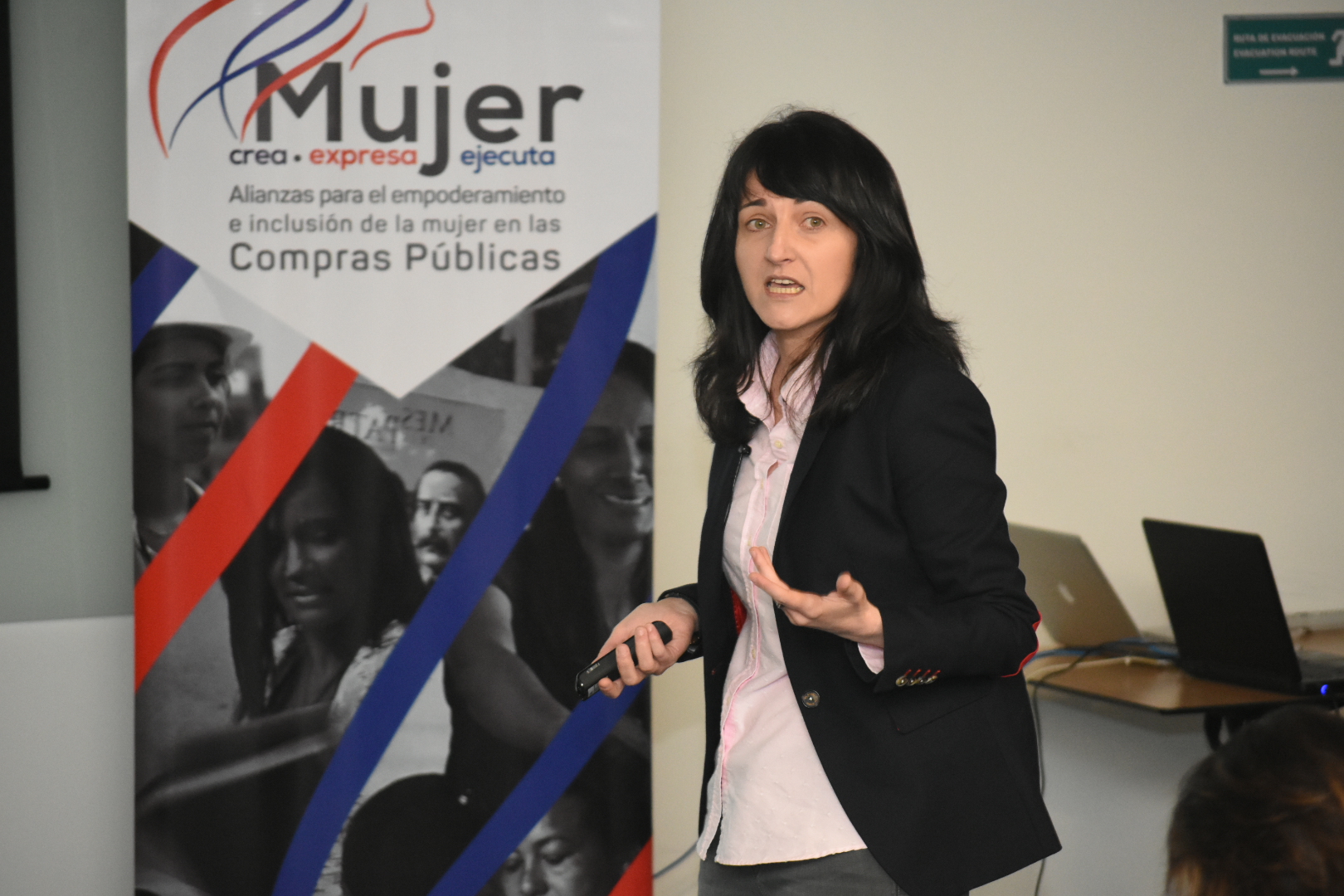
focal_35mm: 174
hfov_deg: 11.8
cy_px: 448
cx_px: 672
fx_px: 6495
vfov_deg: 7.9
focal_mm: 116
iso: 3200
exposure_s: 1/100
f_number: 4.8
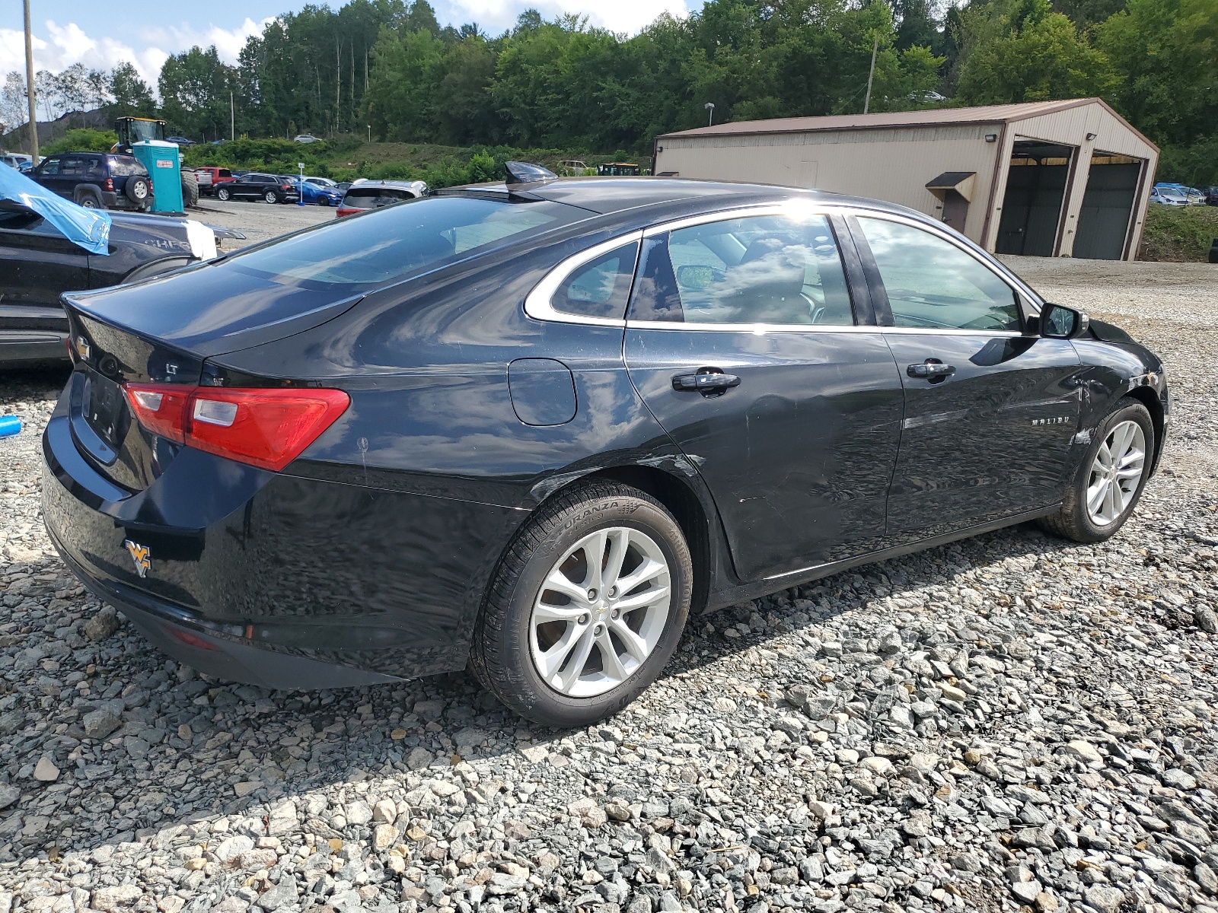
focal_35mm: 26
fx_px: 915
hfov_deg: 67.3
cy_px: 456
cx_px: 609
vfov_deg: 53.1
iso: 50
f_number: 1.5
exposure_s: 1/2000
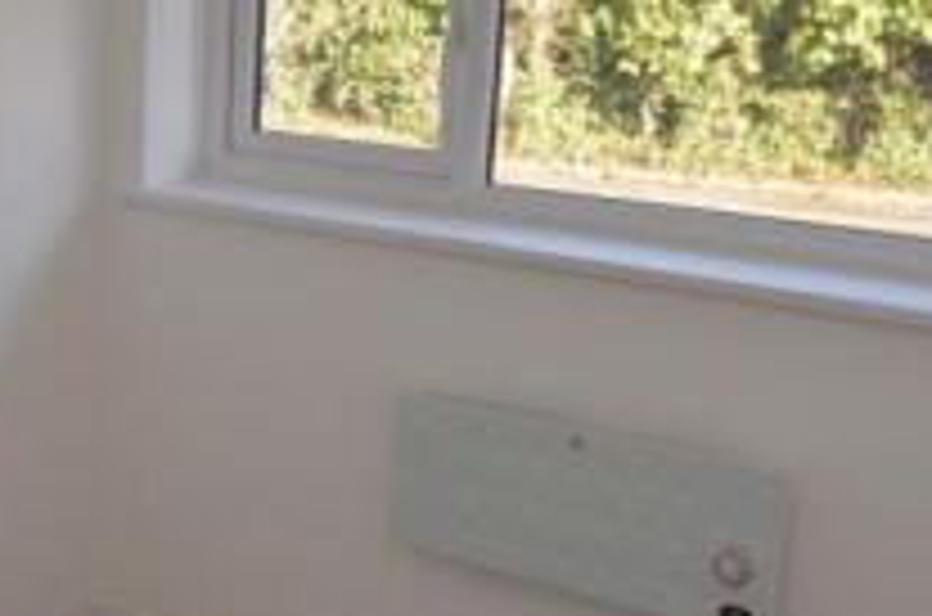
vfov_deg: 24.6
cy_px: 297
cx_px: 198
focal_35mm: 55
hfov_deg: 35.4
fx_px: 1415
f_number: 10
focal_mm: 11.5
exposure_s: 1/125
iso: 800
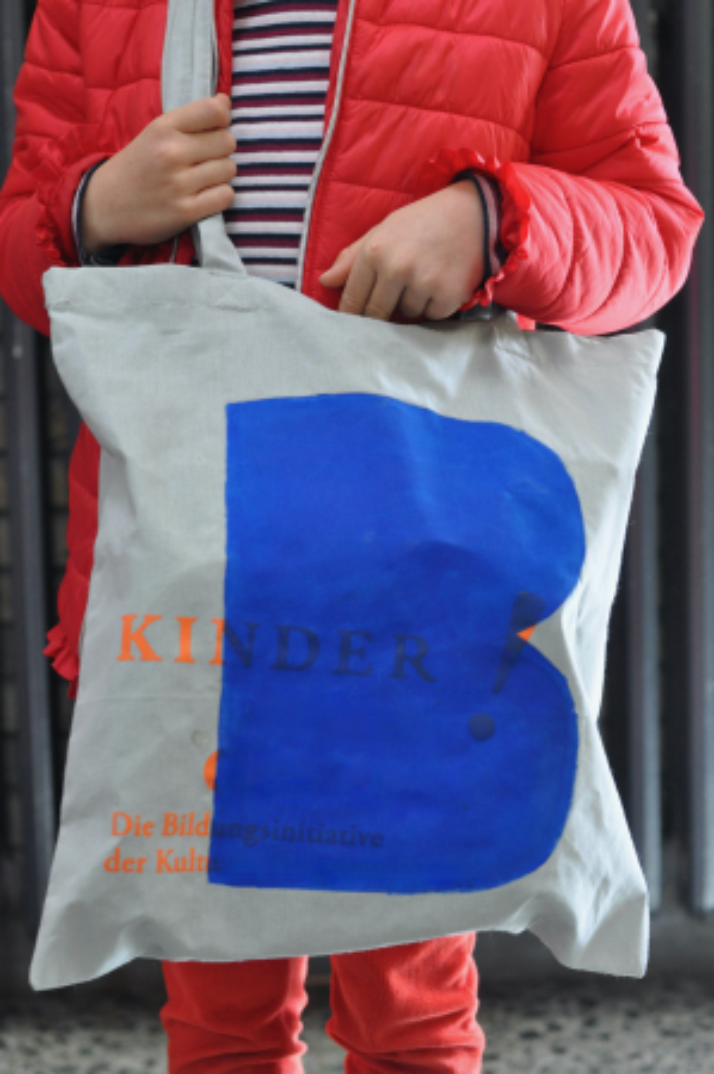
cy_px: 537
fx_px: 2236
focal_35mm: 75
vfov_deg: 27.0
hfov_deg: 18.1
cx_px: 357
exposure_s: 1/50
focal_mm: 50
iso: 800
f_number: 3.5
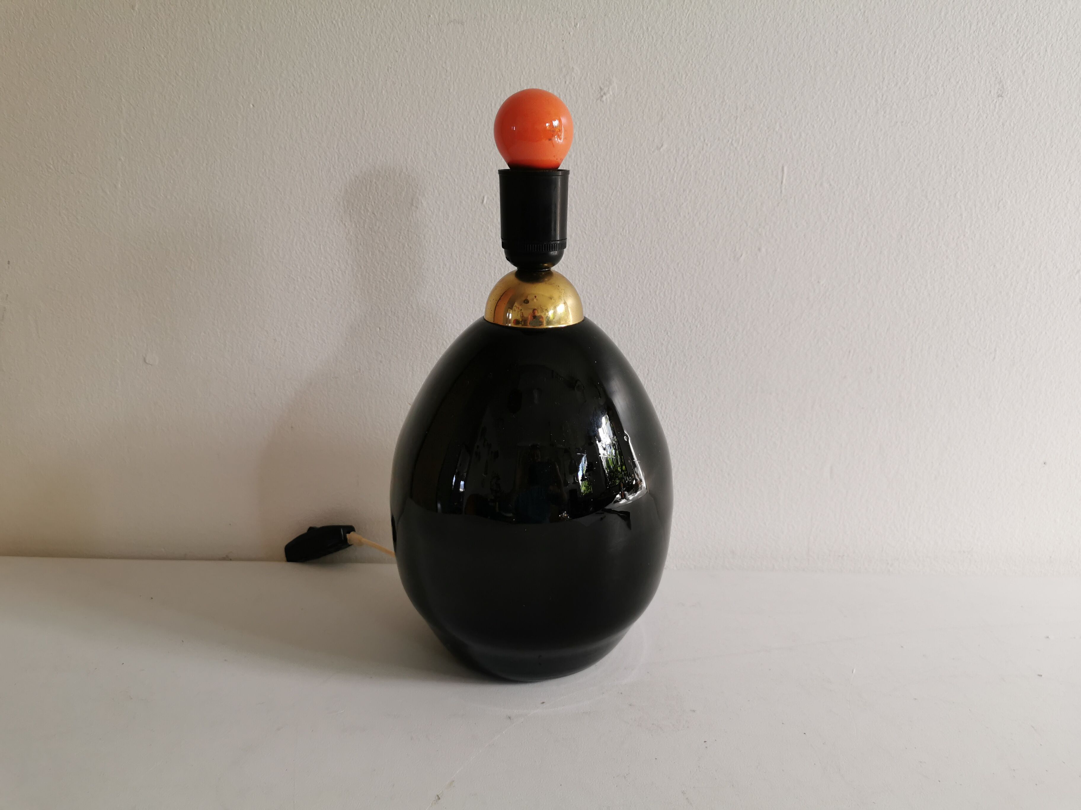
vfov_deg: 51.4
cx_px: 540
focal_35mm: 27
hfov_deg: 65.3
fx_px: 843
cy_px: 405
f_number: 1.6
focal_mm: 5.56
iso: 100
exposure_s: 1/120
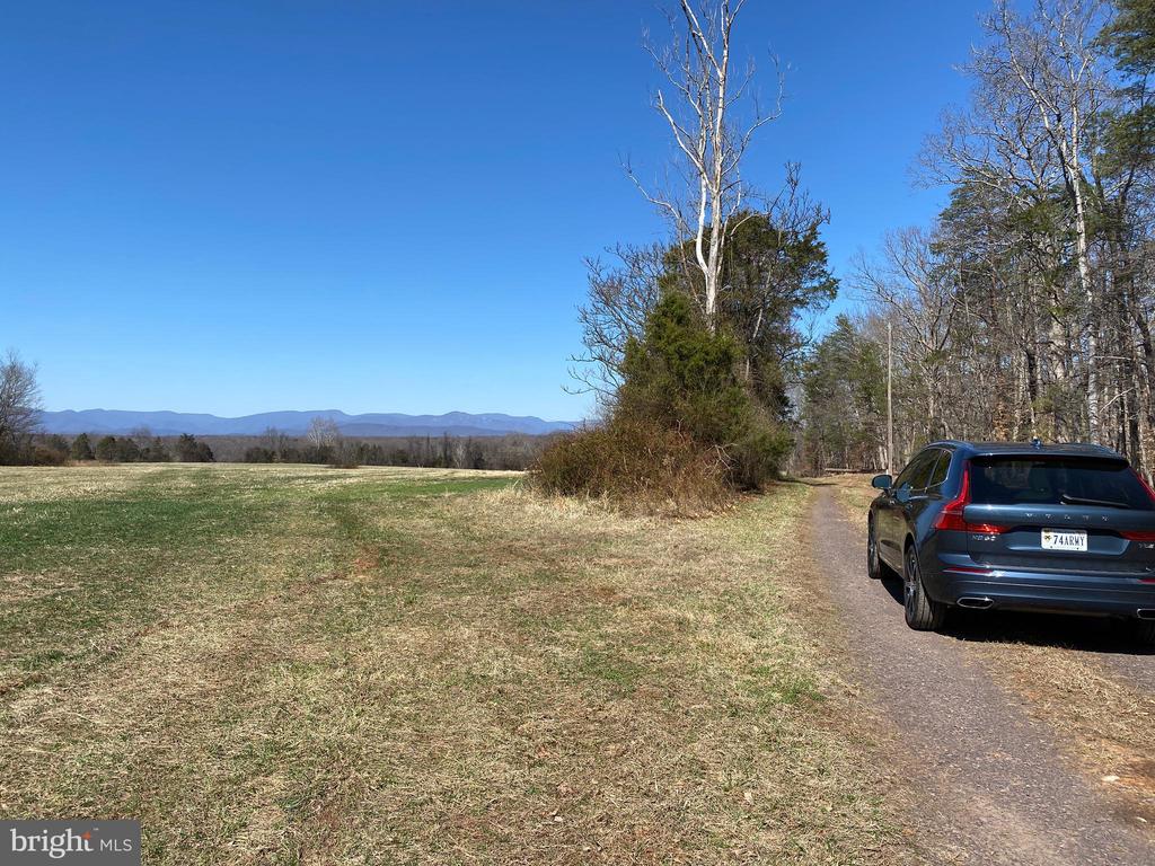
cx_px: 578
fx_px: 868
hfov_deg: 67.3
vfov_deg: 53.1
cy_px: 433
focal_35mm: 26
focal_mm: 4.25
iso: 32
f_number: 1.8
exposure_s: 1/2890
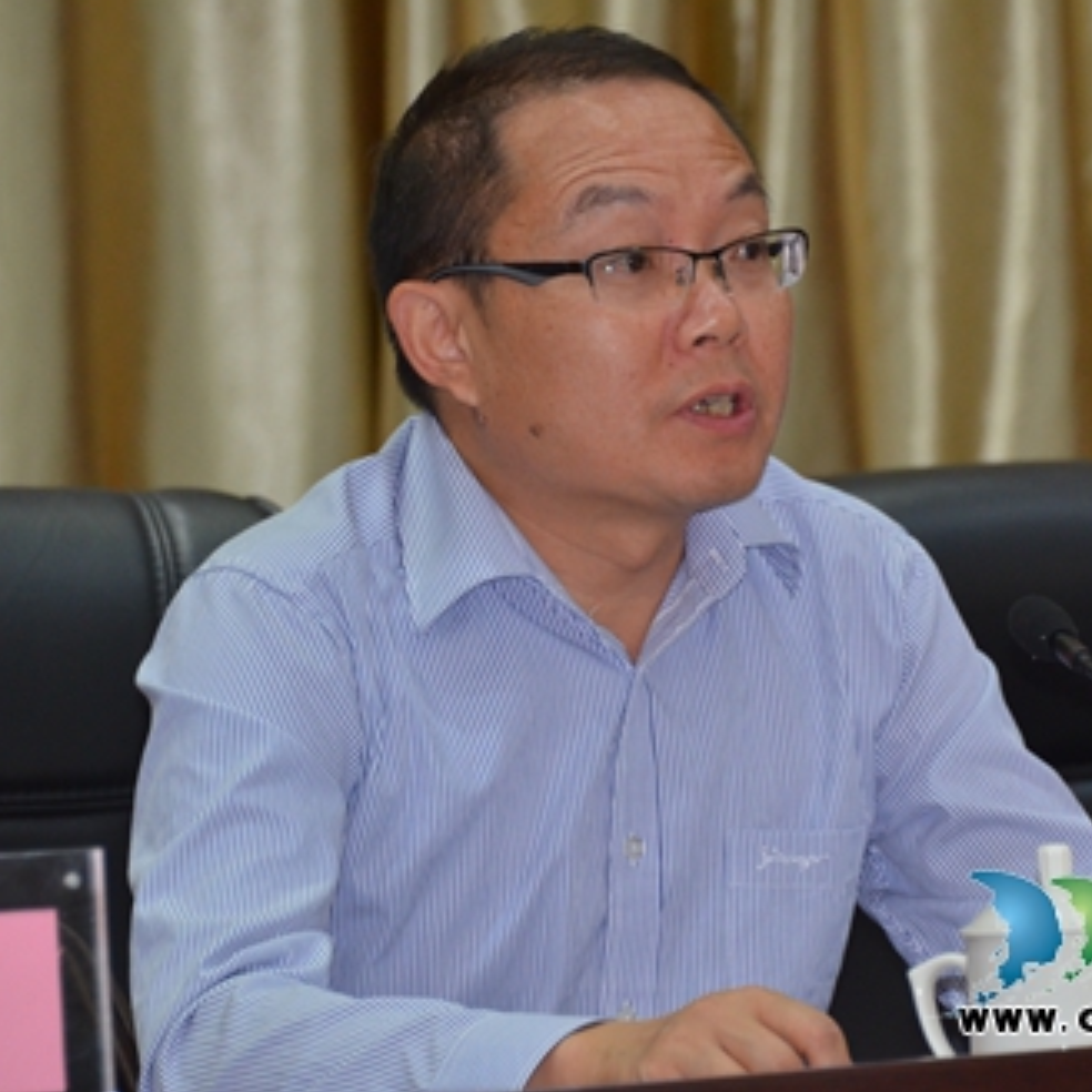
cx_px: 716
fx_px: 11064
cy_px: 544
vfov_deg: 5.7
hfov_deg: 5.6
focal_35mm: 310
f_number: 5.6
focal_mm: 160
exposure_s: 1/60
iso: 1250
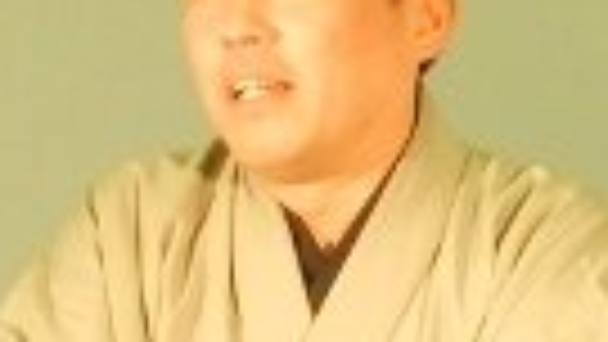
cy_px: 531
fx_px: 16044
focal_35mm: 995
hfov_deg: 2.2
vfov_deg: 1.2
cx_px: 248
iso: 800
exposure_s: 1/40
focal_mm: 34.5
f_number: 6.3
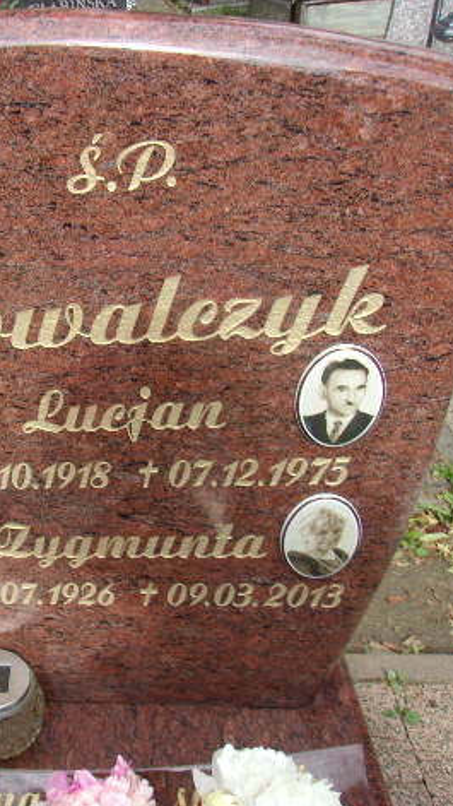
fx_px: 854
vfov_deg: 50.5
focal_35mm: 40
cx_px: -43
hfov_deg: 27.3
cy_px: 409
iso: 80
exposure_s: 1/38
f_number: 10.4
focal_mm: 4.9
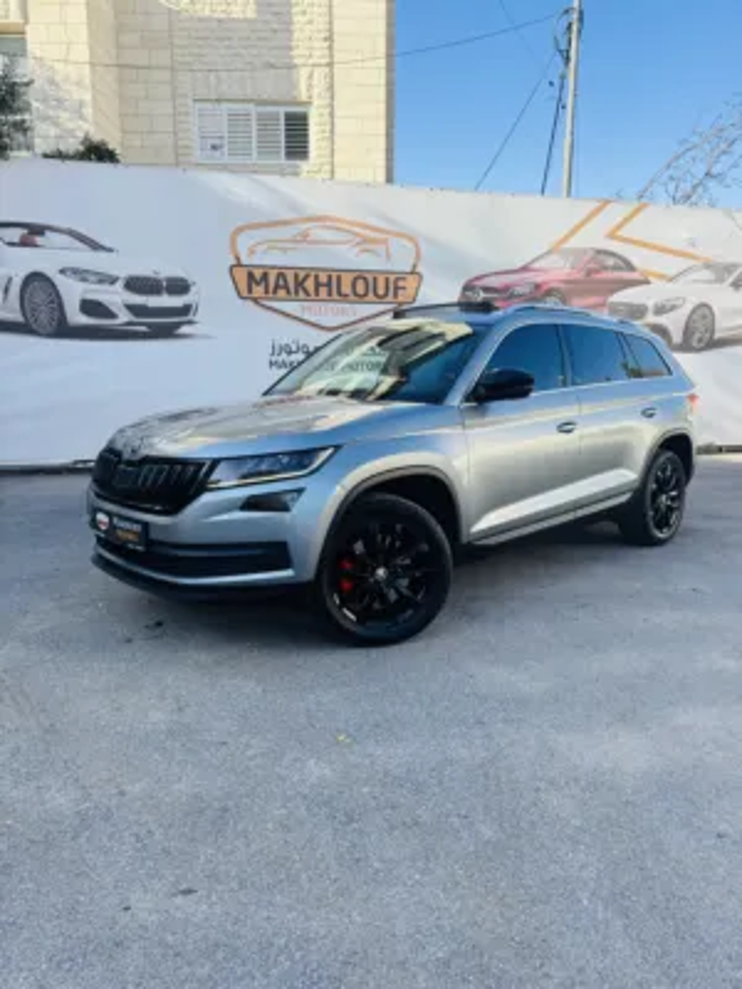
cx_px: 371
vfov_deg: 71.6
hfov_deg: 56.8
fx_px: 686
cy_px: 494
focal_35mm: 24
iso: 80
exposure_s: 1/1767
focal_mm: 6.76
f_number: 1.78
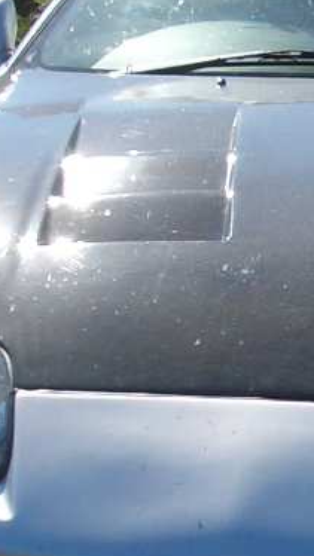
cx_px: 411
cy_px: 376
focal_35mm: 163
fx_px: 2407
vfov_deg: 13.2
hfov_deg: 7.4
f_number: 4.3
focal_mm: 5.8
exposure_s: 1/400
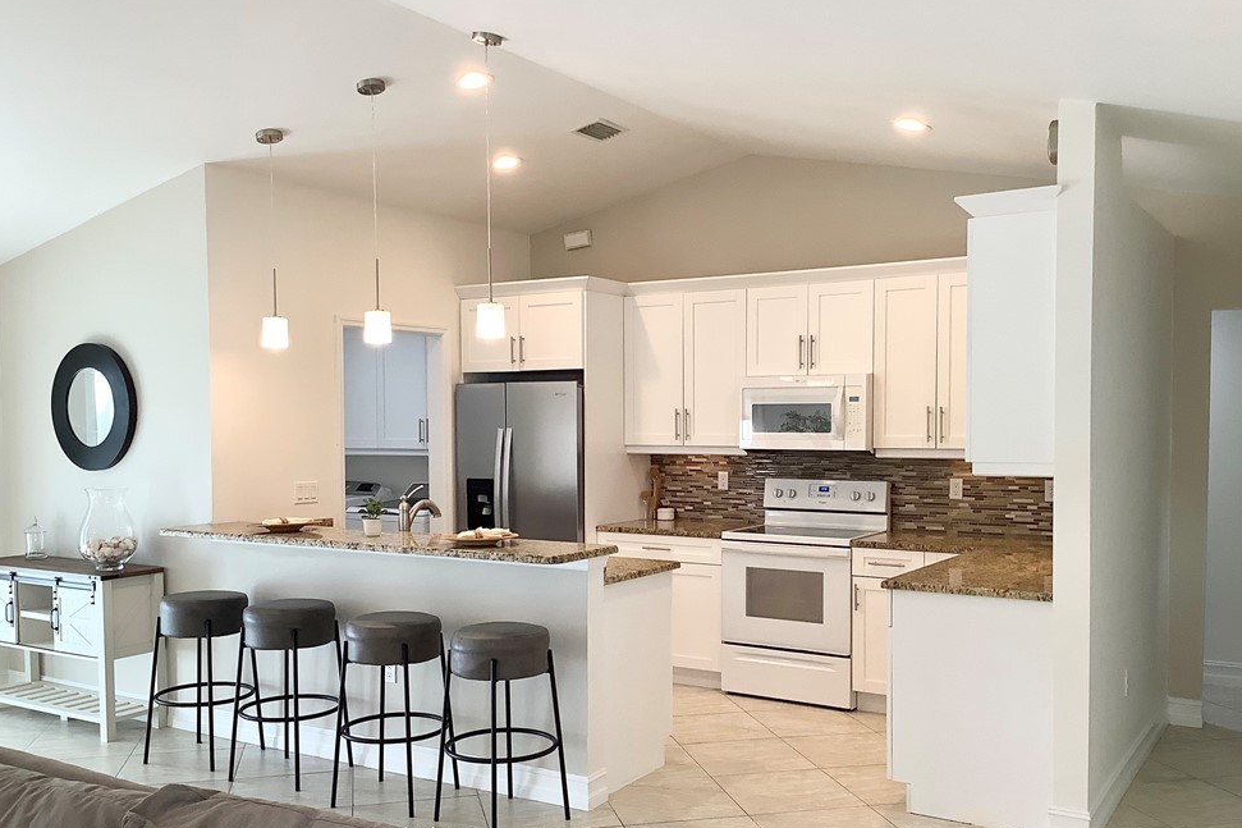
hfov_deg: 55.8
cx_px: 628
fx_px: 1173
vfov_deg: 38.8
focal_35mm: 34
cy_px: 475
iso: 80
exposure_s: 1/120
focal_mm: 3.3
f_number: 2.4
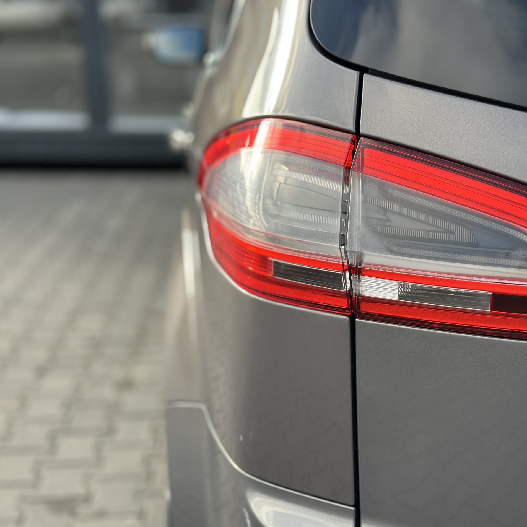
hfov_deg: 29.9
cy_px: 262
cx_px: 335
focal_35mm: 57
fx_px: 982
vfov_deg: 30.0
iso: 80
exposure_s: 1/1085
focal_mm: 6.86
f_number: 1.78
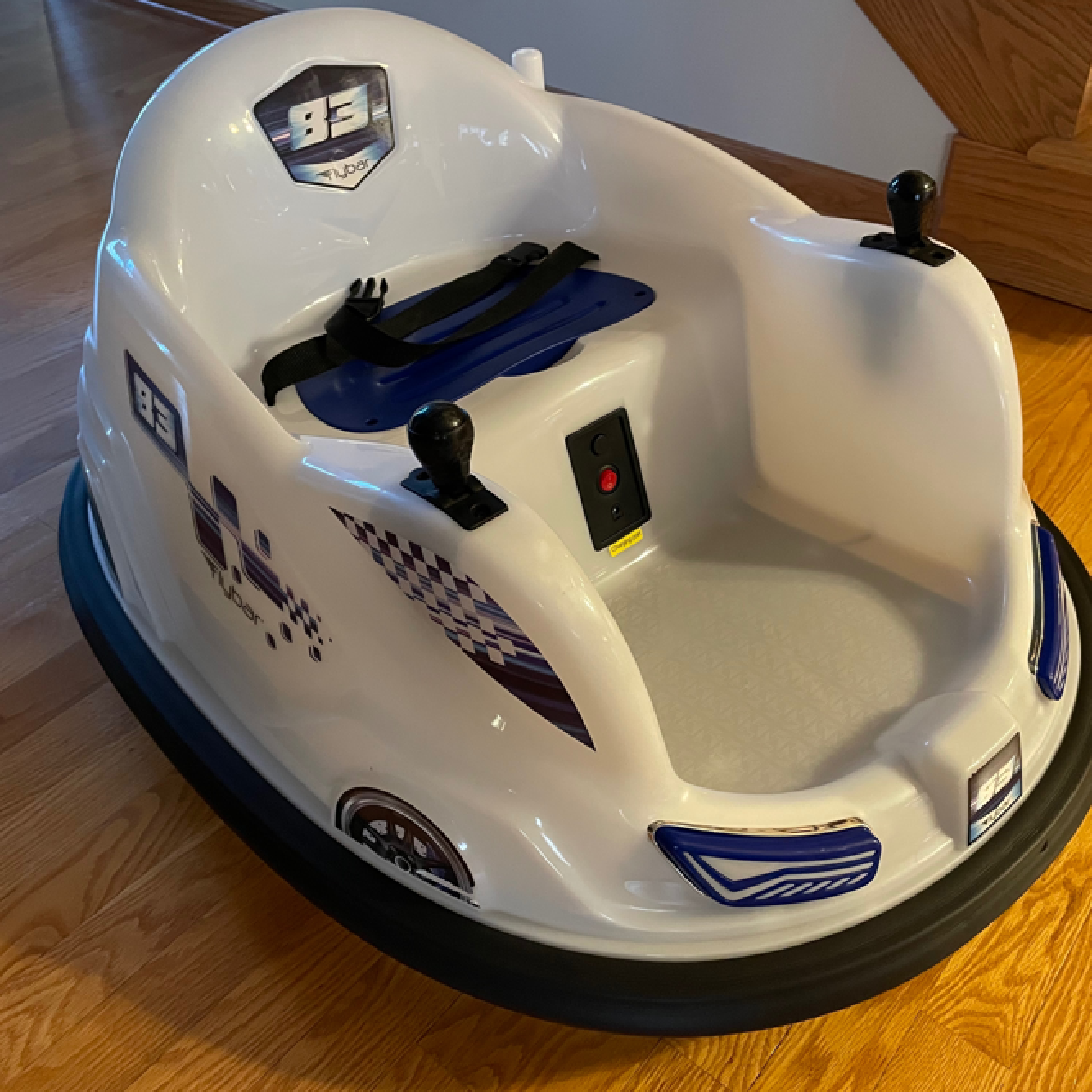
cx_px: 584
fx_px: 1106
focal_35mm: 31
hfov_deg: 52.5
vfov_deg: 52.5
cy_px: 548
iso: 500
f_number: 1.6
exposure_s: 1/40
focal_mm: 4.2
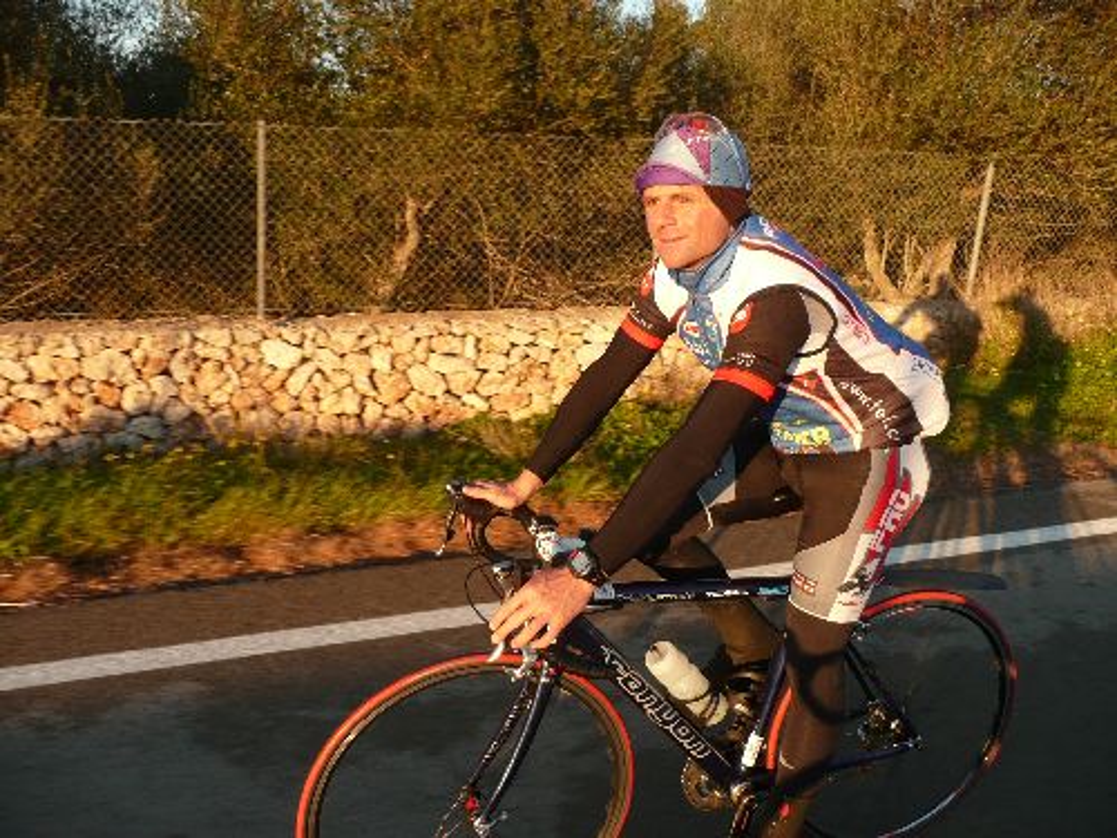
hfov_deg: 63.4
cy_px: 419
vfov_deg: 49.7
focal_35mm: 28
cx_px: 558
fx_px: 904
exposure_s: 1/250
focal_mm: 4.6
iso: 100
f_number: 3.3
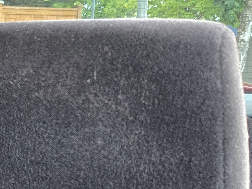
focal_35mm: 92
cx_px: -216
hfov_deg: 17.1
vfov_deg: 16.0
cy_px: 130
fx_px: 670
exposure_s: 1/120
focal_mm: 5.4
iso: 800
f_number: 1.8
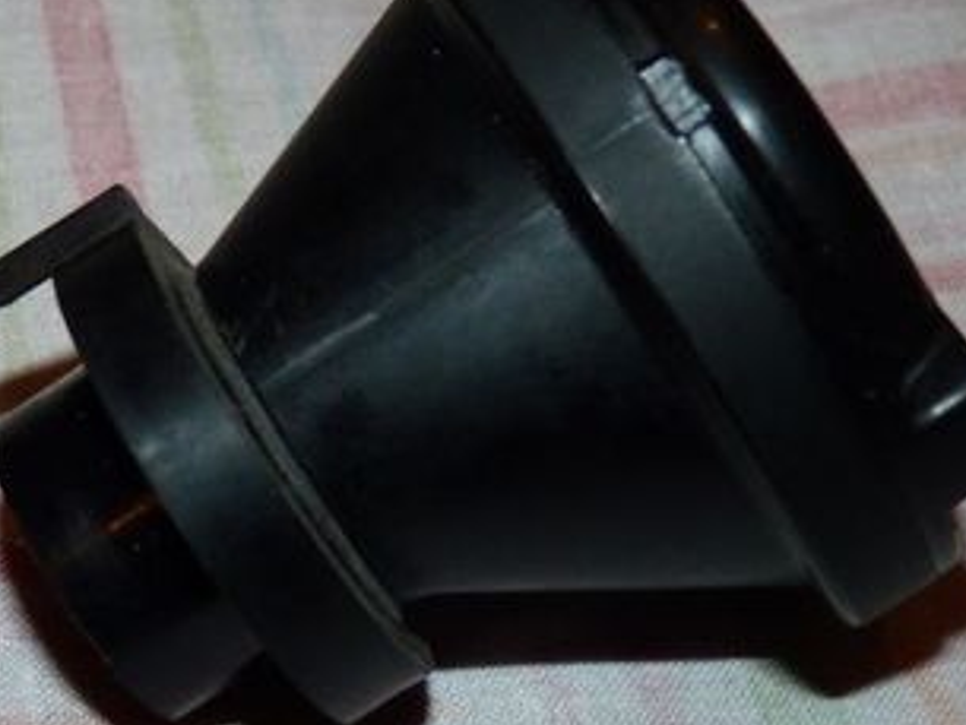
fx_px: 2401
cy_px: 434
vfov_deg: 17.2
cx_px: 342
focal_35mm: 86
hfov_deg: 22.7
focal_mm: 7.3
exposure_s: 1/30
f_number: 3
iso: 250
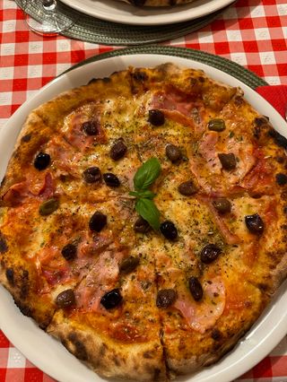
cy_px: 191
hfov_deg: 56.9
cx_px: 144
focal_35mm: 24
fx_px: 265
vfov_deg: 71.6
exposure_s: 1/50
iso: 500
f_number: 1.78
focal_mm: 6.86
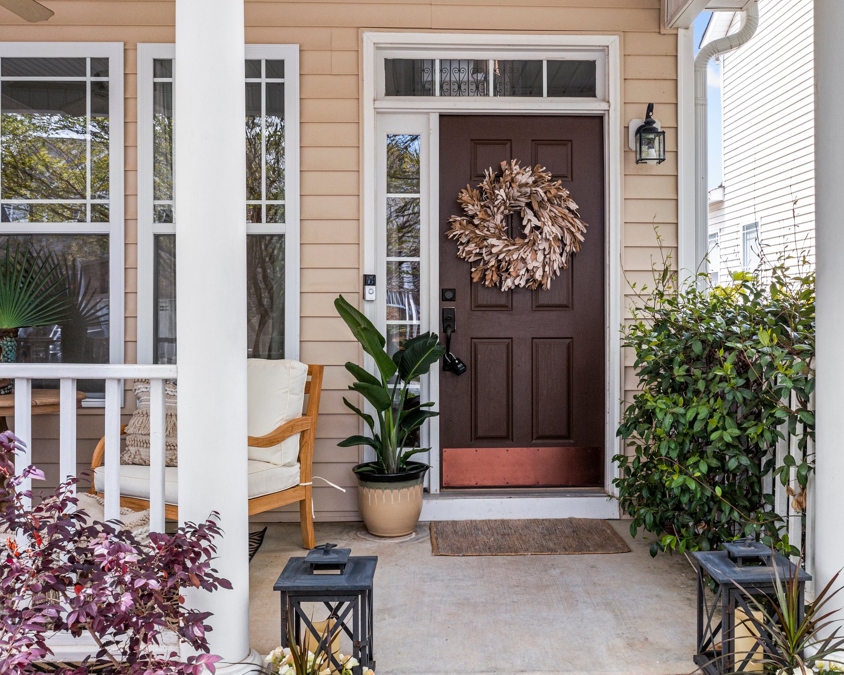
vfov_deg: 45.8
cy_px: 340
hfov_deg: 55.5
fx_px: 799
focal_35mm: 32
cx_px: 475
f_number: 5.6
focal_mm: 10.26
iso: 100
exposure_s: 1/120
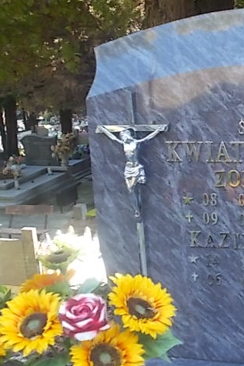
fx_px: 711
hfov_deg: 19.0
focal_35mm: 70
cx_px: 242
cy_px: 182
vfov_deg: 28.8
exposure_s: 1/30
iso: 125
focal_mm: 9
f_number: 4.5
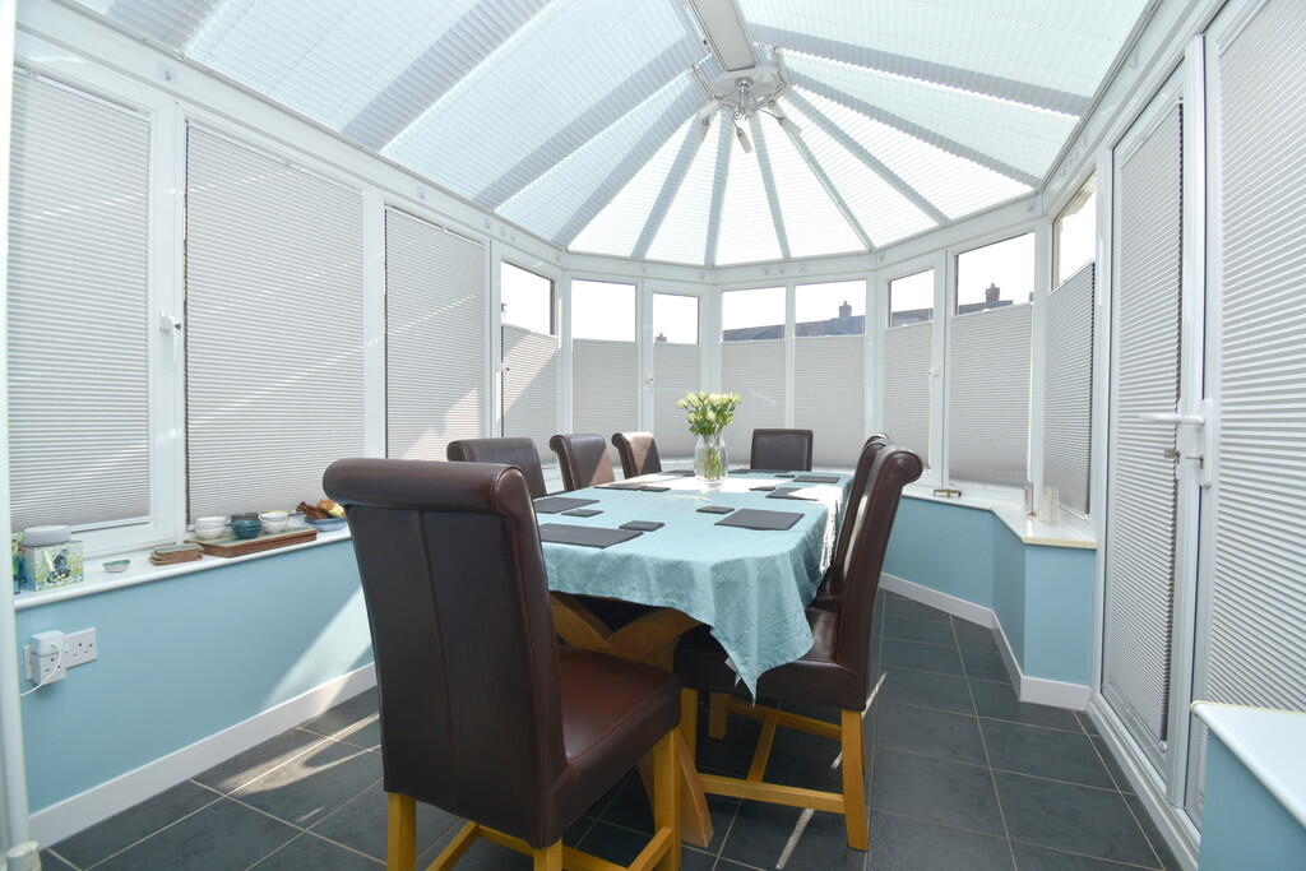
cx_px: 653
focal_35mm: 15
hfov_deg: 100.4
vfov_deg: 77.3
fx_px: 544
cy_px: 436
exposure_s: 1/200
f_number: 6.3
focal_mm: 10
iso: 100
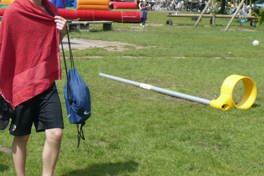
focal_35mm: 83
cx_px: 10
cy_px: 50
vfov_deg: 16.4
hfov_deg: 23.6
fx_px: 609
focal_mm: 6.1
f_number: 2.8
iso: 100
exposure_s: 1/1000
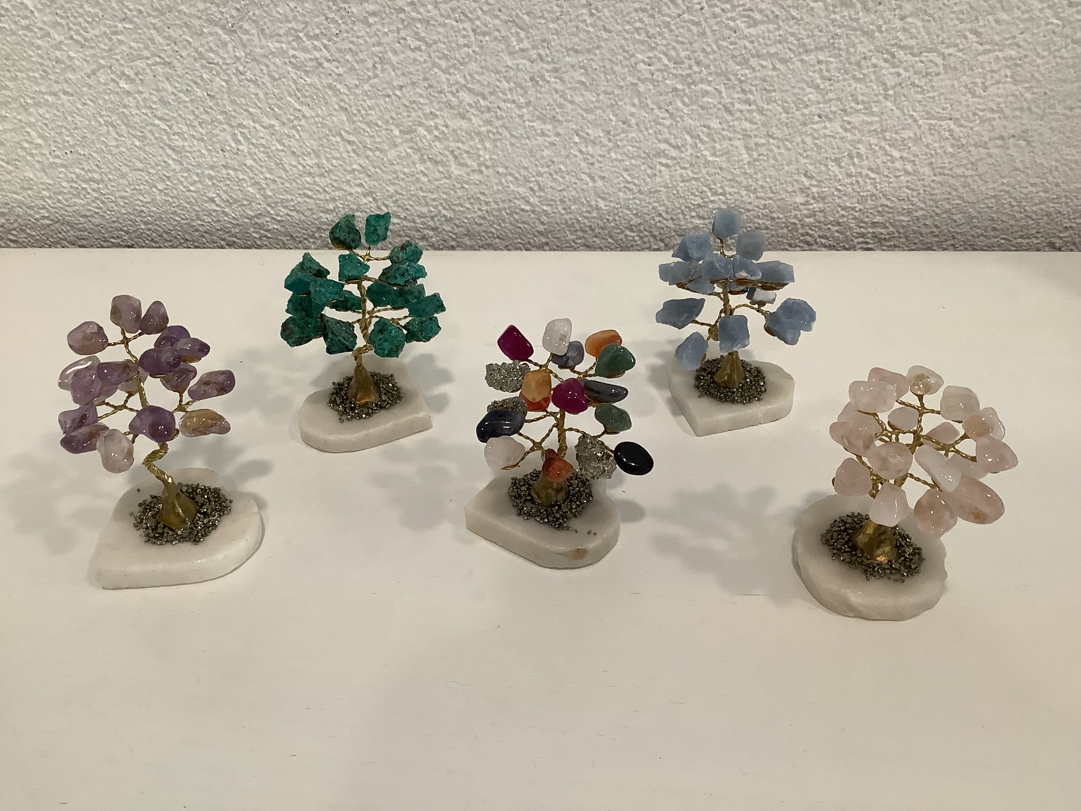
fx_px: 968
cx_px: 540
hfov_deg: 58.4
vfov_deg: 45.4
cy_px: 406
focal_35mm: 31
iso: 125
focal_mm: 3.3
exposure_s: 1/60
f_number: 2.4
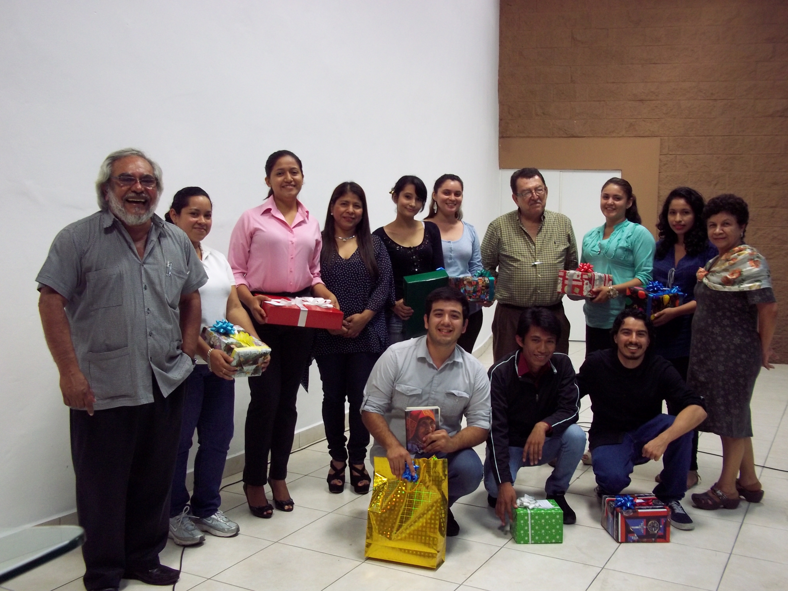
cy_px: 296
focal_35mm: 36
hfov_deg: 51.4
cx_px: 394
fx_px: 820
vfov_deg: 39.7
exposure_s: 1/25
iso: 160
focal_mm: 6.5
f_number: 3.1
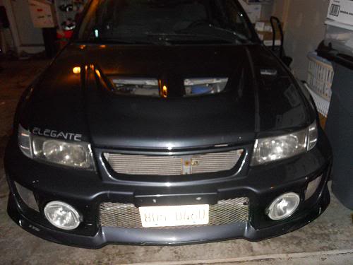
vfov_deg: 49.7
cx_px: 176
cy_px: 132
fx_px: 286
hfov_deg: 63.4
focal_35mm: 28
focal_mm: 5
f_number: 5.4
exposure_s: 1/25
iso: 640
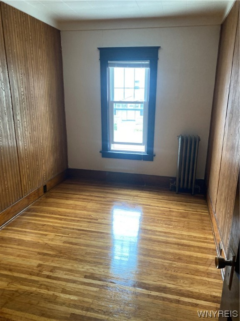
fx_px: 240
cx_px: 120
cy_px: 160
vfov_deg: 67.3
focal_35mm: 26
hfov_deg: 53.1
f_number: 1.8
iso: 250
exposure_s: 1/60
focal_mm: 4.25
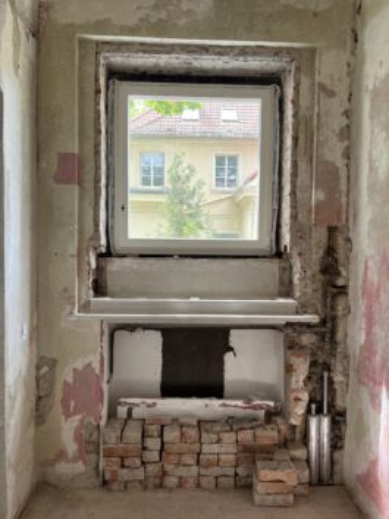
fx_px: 389
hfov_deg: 53.1
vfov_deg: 67.3
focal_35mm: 26
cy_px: 260
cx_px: 194
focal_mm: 5.1
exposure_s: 1/121
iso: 80
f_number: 1.6
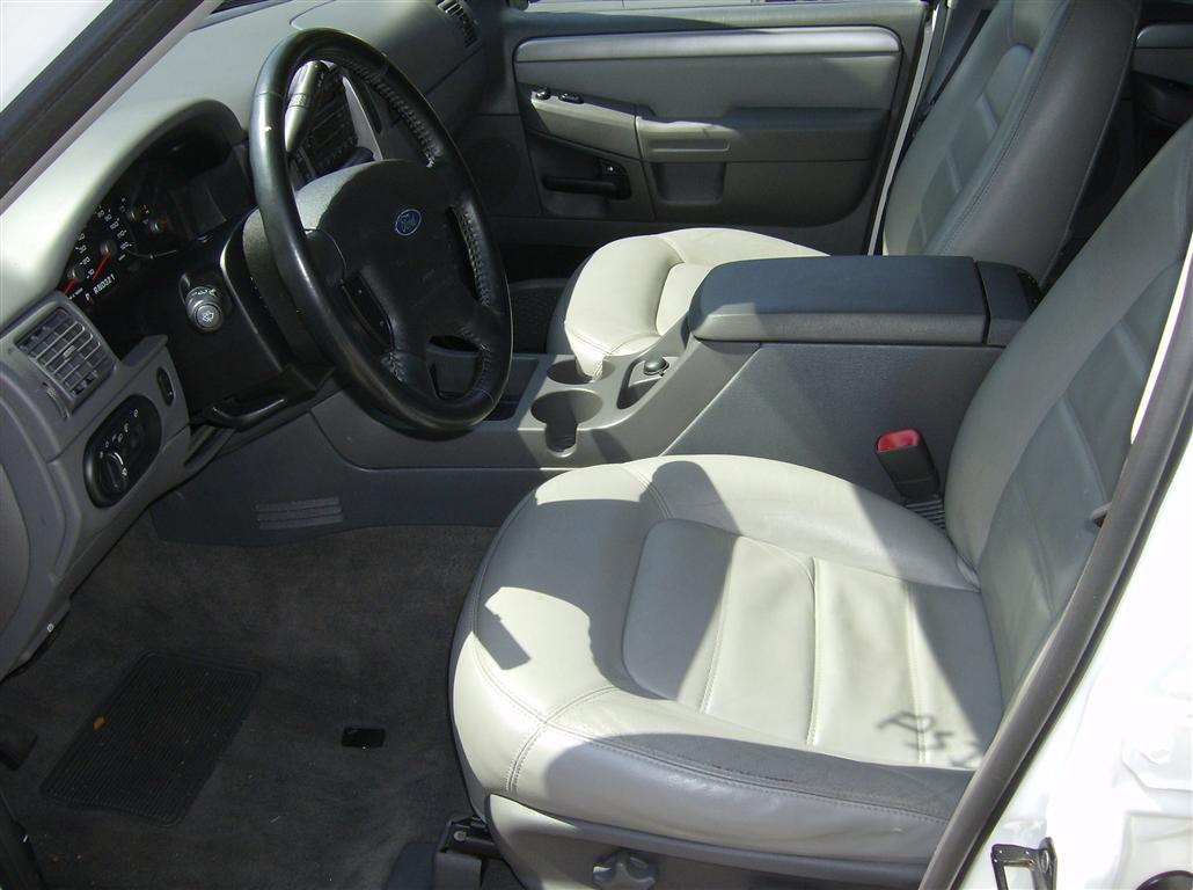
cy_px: 445
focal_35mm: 36
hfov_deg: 51.4
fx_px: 1238
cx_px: 596
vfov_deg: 39.5
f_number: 4.7
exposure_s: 1/227
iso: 100
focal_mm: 6
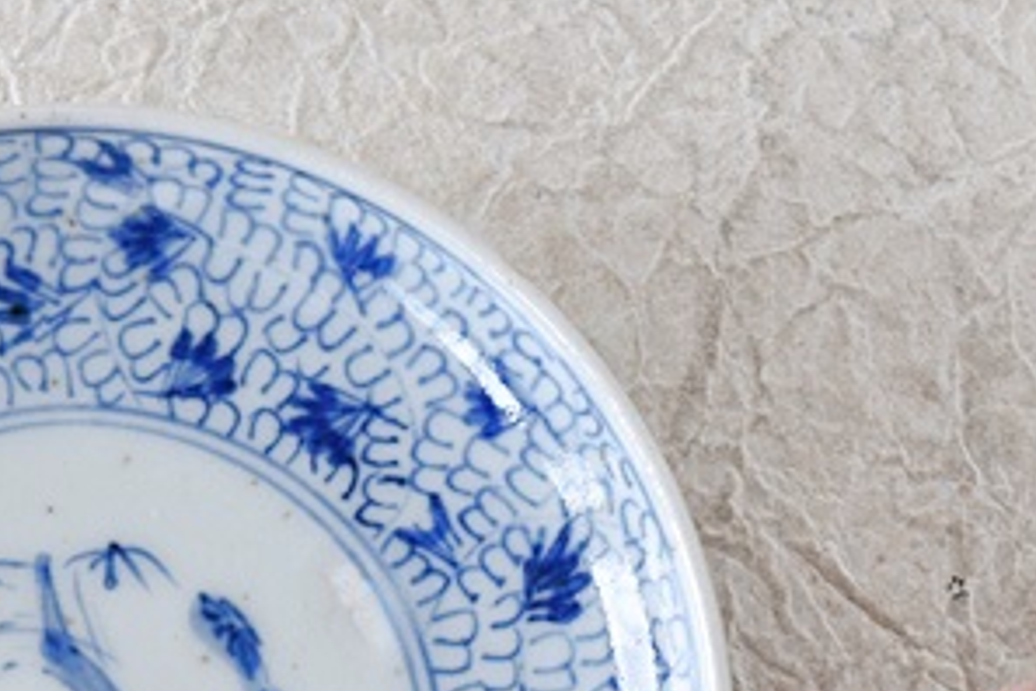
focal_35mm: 222
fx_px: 6398
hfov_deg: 9.2
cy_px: 777
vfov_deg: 6.2
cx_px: 91
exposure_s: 1/13
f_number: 5.6
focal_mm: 55
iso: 400
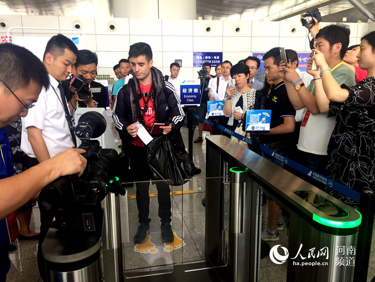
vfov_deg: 48.2
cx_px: 188
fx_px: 314
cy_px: 141
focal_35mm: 29
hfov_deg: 61.7
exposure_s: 1/50
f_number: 2.2
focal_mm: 4.15
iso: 40
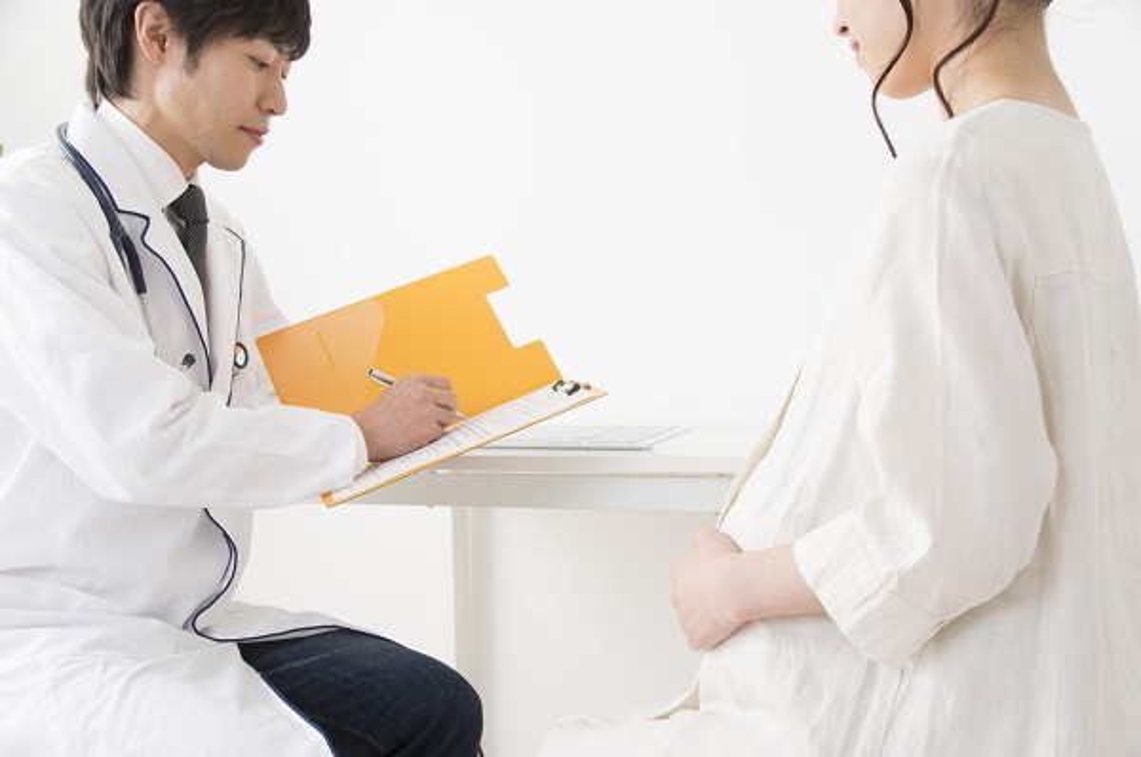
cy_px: 378
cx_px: 570
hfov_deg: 36.3
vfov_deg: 24.5
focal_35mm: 55
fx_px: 1740
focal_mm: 37
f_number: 8
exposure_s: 1/160
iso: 100
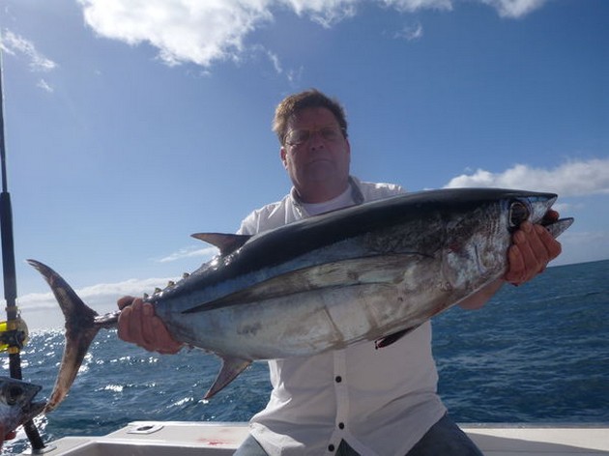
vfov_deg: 49.7
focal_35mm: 28
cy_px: 228
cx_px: 304
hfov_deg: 63.5
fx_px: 492
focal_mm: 4.9
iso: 100
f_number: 10
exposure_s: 1/250
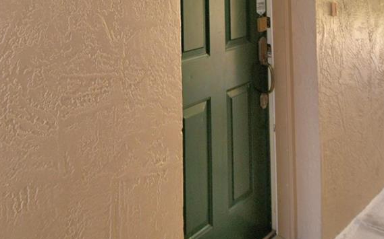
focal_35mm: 43
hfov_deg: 45.9
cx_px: 146
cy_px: -72
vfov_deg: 25.6
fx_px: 450
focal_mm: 10
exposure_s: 1/60
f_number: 4.5
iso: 200
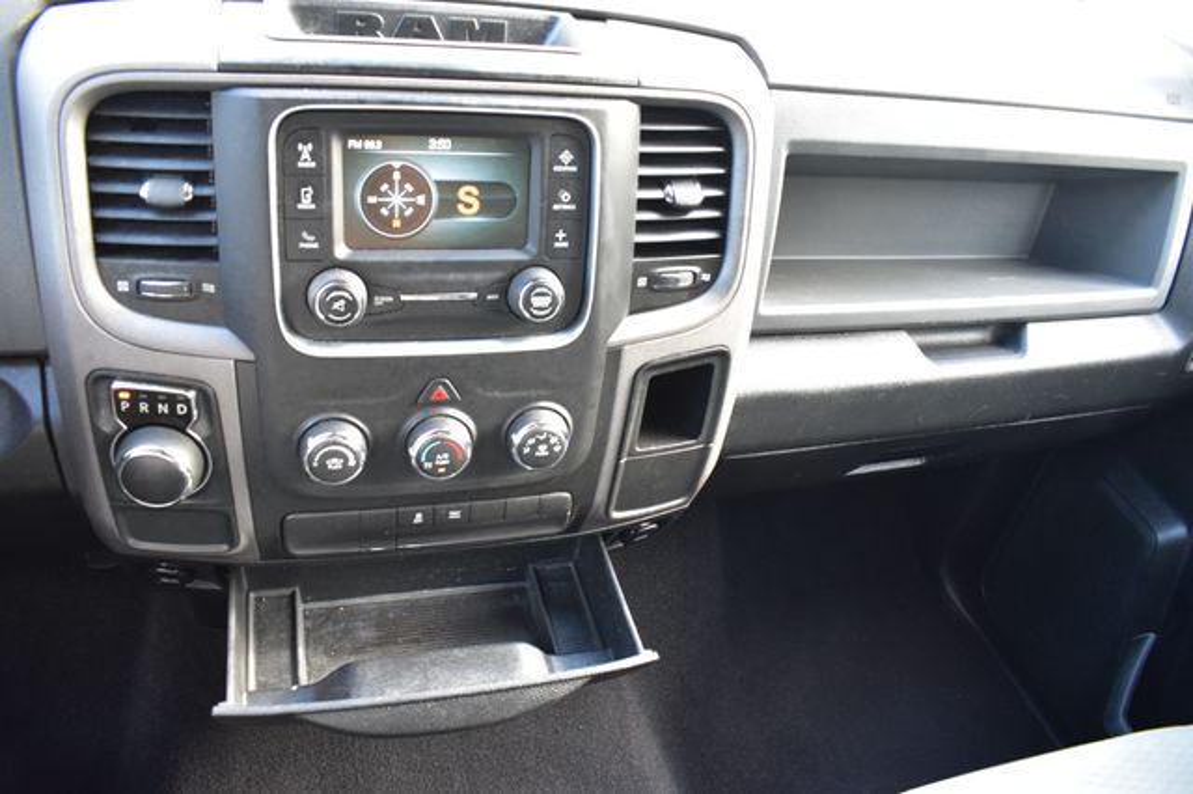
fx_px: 894
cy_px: 397
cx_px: 596
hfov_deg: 67.4
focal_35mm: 27
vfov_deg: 47.9
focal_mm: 18
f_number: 6.3
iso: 800
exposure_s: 1/15
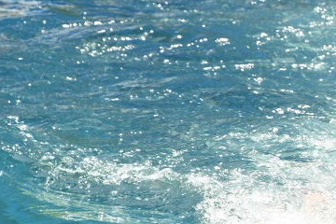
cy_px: 187
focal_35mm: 644
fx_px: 6010
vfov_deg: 2.1
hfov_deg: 3.2
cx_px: 456
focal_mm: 155
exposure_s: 1/200
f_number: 14
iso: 250
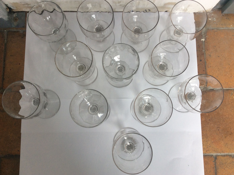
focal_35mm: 32
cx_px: 117
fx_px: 216
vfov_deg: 44.1
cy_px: 88
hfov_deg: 56.9
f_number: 2.4
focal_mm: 3.3
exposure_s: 1/100
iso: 32
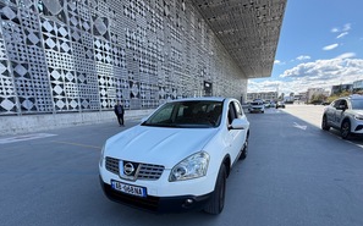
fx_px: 178
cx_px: 175
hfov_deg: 91.1
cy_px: 144
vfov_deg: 63.7
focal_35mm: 18
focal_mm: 2.22
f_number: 2.2
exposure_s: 1/701
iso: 50
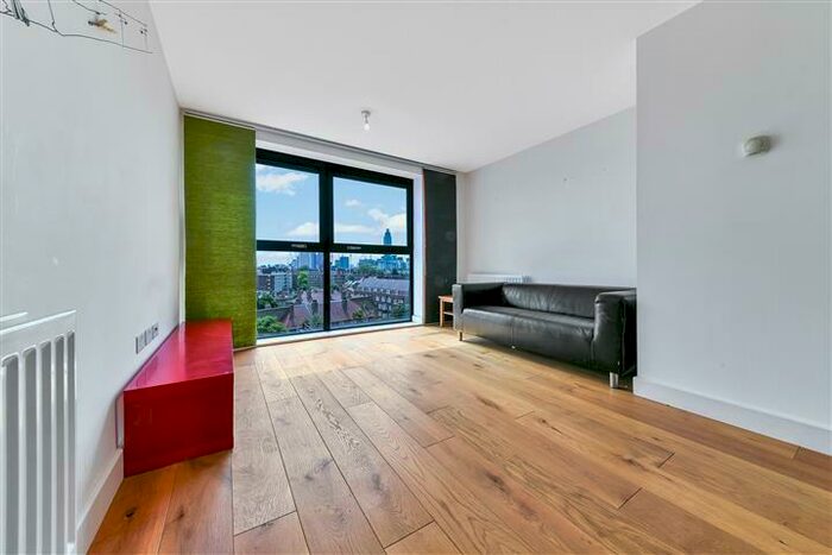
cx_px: 416
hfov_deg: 112.6
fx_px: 277
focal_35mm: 12
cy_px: 278
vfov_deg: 90.0
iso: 400
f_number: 16
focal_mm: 12
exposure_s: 1/80
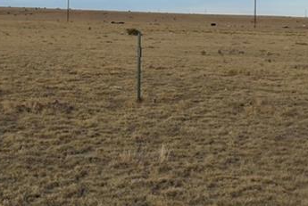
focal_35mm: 139
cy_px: 27
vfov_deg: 9.9
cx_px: 132
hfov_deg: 14.7
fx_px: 1191
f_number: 8
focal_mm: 20
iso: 100
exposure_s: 1/320
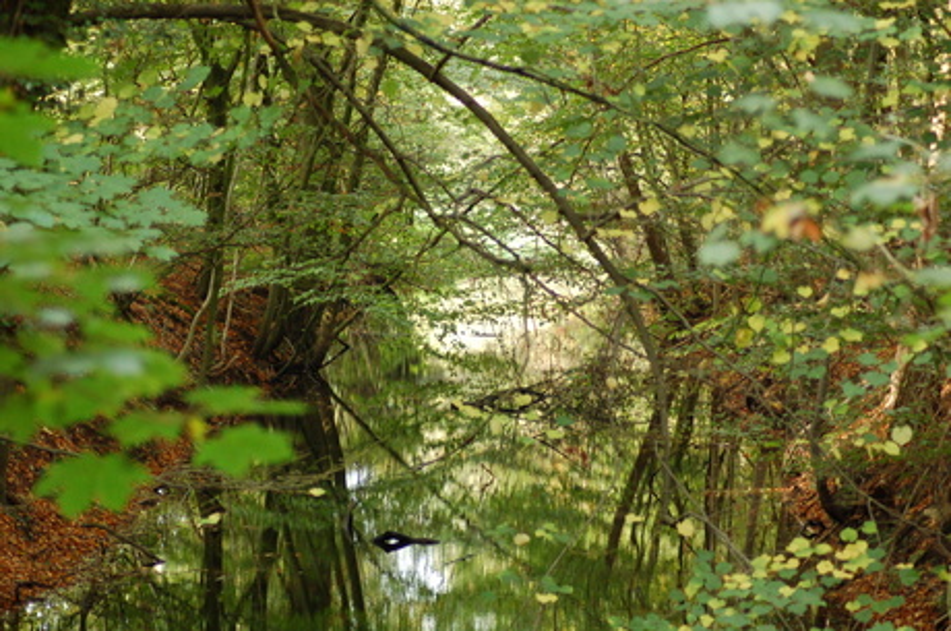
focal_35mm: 150
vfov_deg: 9.1
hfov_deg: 13.7
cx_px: 476
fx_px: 3956
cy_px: 316
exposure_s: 1/80
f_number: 4.2
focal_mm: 100
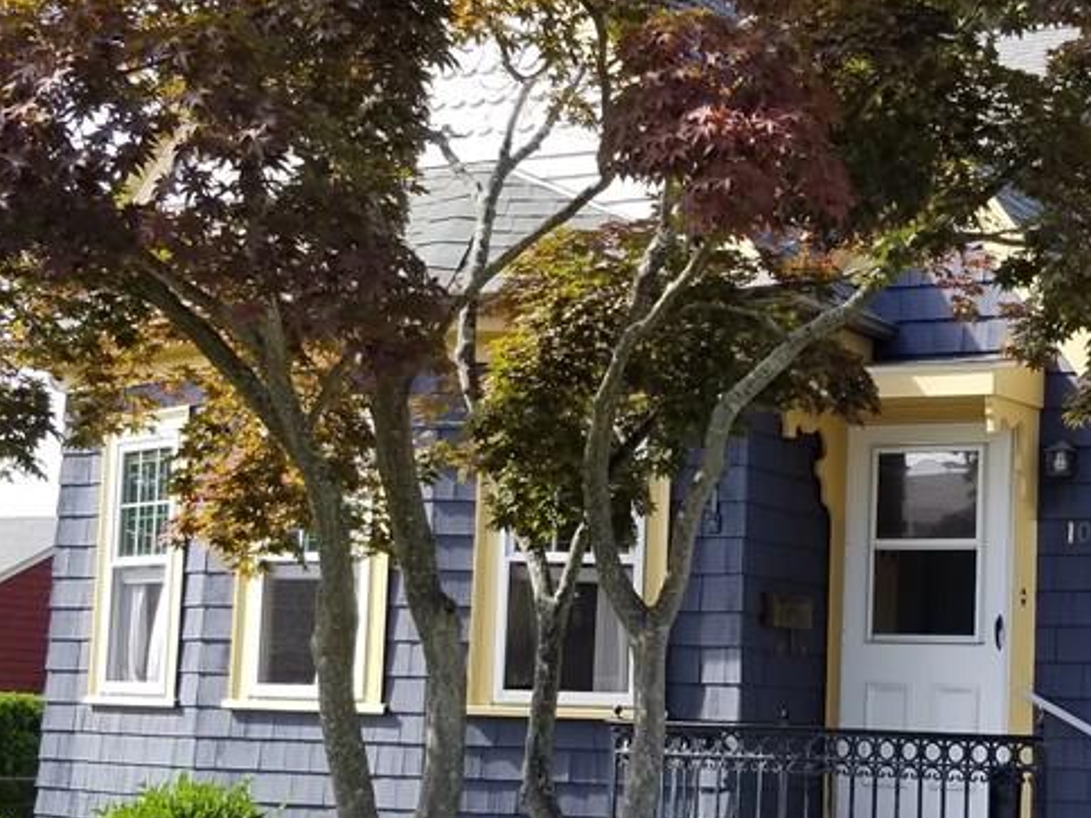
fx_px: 1733
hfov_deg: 34.3
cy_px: 557
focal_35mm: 55
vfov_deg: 26.4
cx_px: 809
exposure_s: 1/738
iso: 50
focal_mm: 4.3
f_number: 1.7
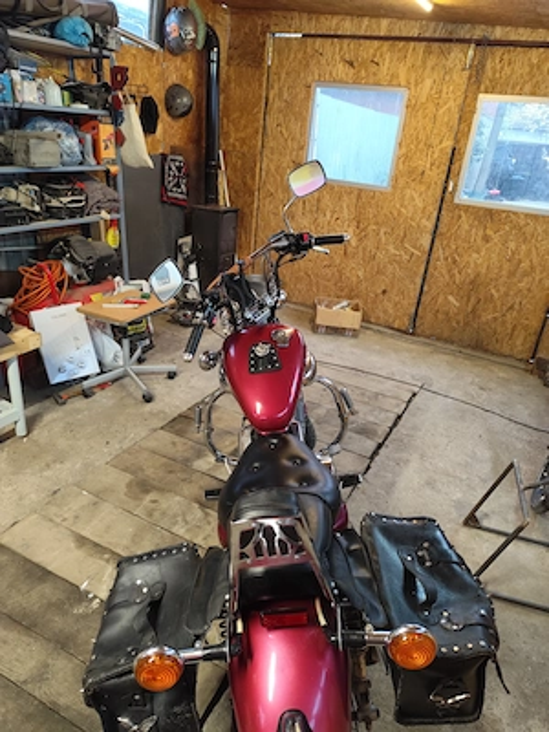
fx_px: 486
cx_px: 274
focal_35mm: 23
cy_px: 366
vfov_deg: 73.9
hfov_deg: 58.9
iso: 800
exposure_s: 1/50
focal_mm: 6.19
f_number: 1.65
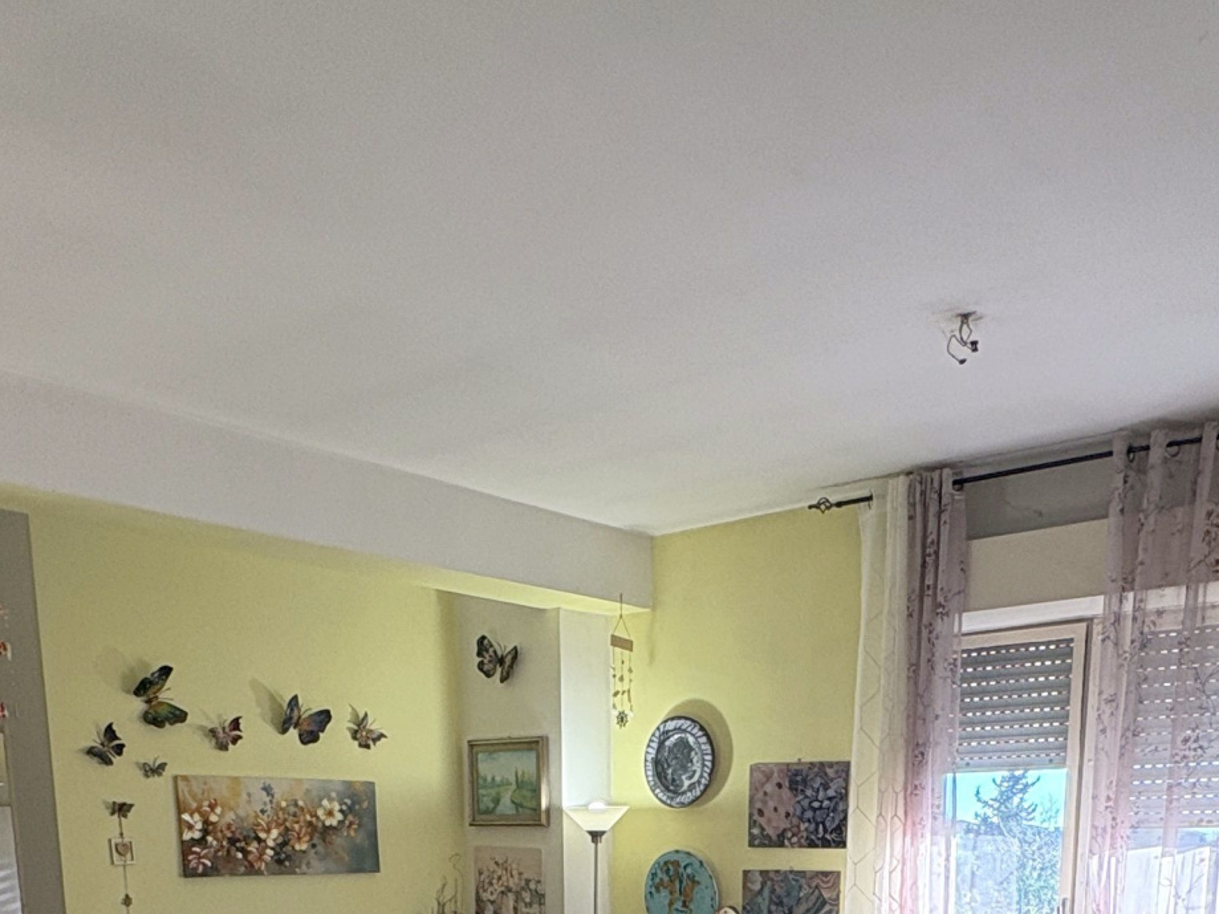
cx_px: 617
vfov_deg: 30.1
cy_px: 1154
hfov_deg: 47.9
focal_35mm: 39
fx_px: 1373
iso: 125
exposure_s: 1/112
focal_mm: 2.22
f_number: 2.2
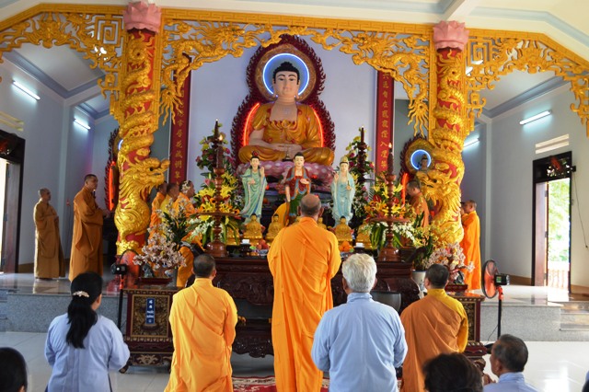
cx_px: 294
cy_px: 196
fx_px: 589
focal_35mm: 36
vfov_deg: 36.8
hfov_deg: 53.2
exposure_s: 1/100
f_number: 5
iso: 400
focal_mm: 24
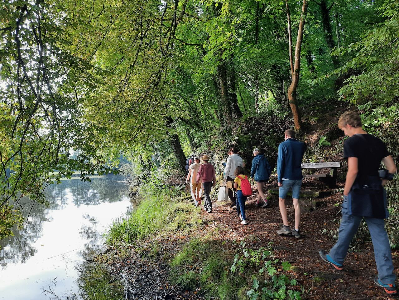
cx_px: 200
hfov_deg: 69.4
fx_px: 288
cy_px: 150
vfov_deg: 54.9
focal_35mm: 25
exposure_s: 1/50
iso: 40
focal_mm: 4.6
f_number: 2
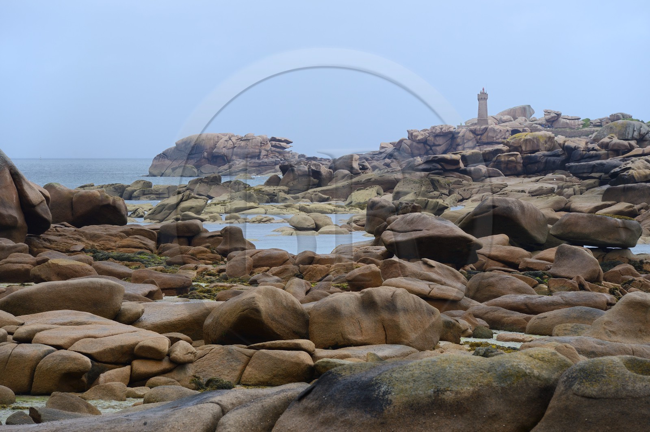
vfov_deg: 6.9
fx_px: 3608
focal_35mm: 200
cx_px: 325
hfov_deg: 10.3
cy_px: 216
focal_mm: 200
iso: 200
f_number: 9
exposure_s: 1/250
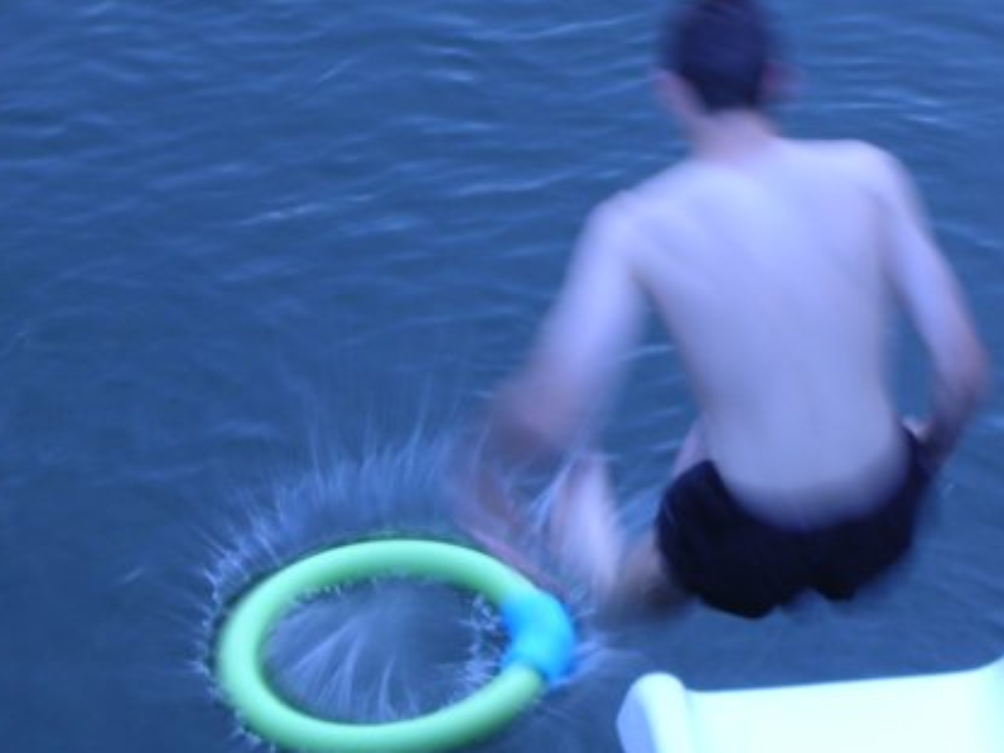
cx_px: 743
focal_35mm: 177
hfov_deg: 11.1
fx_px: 5134
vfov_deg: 8.4
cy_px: 217
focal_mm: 17.4
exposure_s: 1/15.5
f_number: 4.9
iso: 100
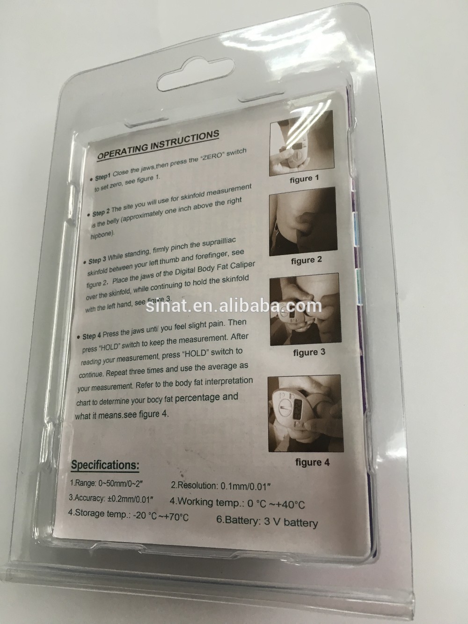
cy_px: 312
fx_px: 523
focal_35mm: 29
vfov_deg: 61.7
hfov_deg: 48.2
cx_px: 234
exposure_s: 1/33
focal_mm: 4.15
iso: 32
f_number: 2.2
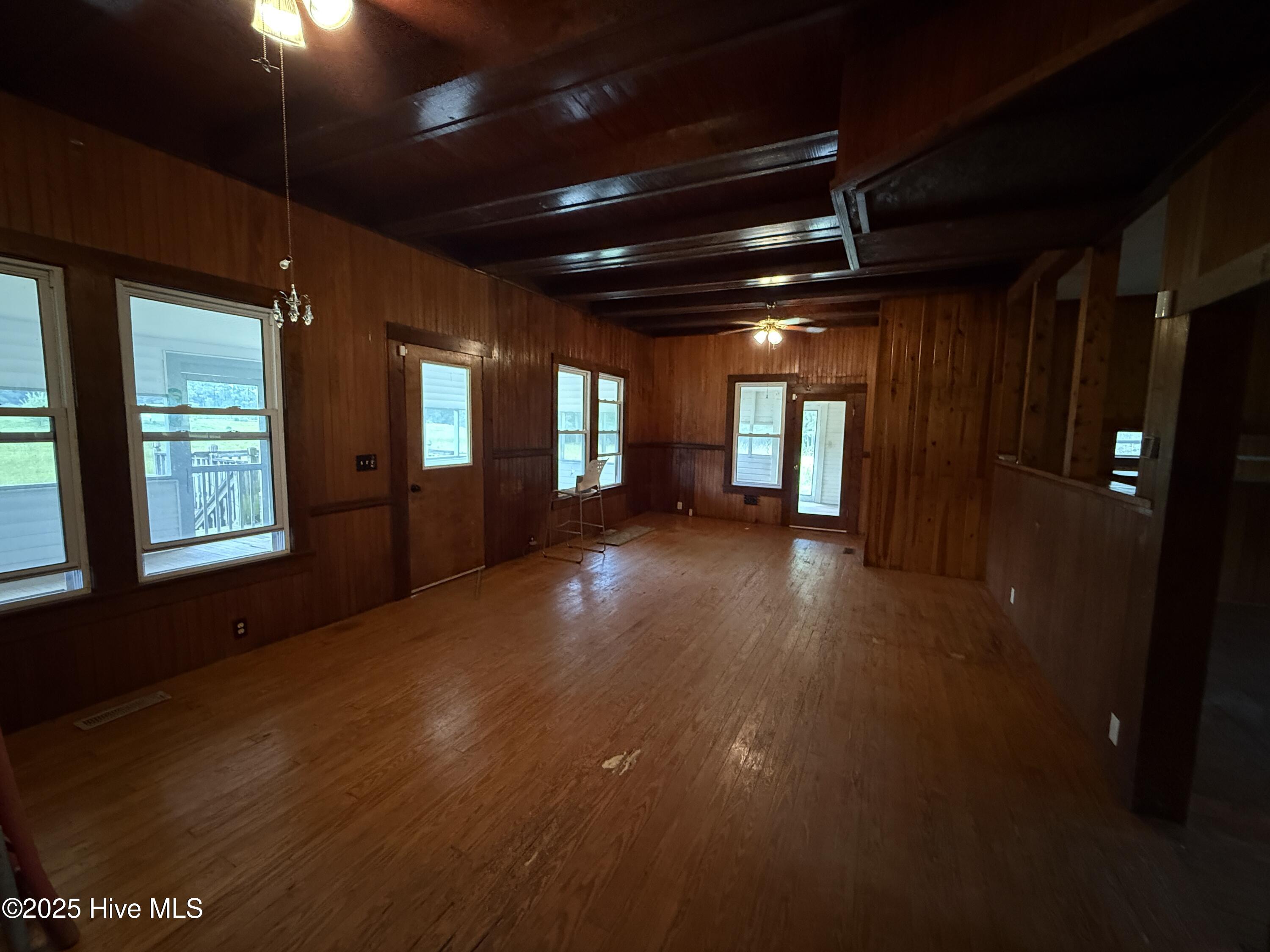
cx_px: 635
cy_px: 476
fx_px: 514
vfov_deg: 85.7
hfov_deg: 102.1
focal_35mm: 14
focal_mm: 2.22
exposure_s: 1/60
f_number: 2.2
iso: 800
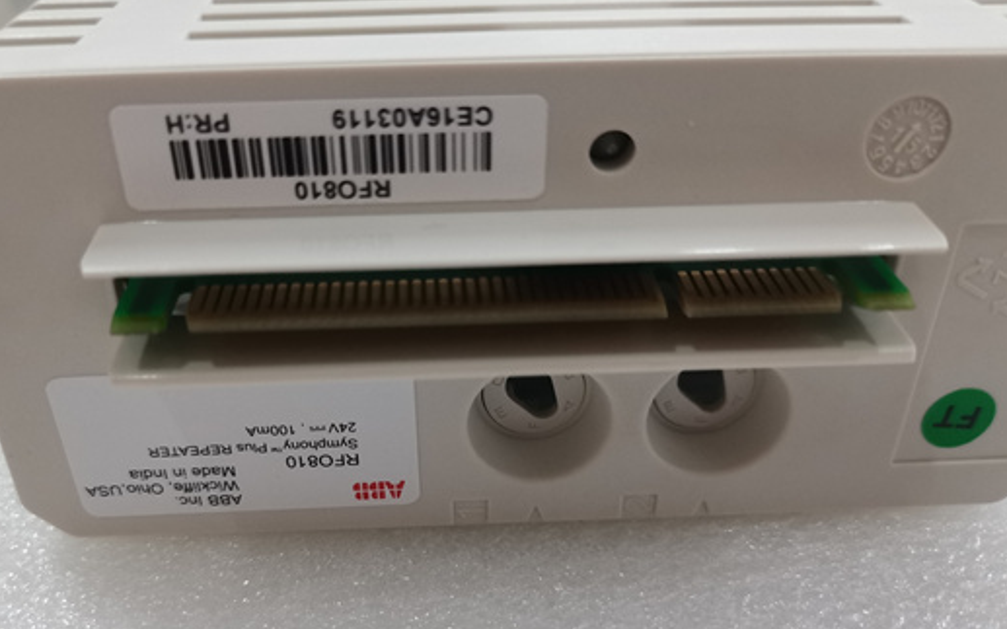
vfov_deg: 39.3
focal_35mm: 32
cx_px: 450
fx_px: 878
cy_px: 366
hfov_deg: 59.5
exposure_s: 1/100
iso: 250
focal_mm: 5.58
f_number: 1.8
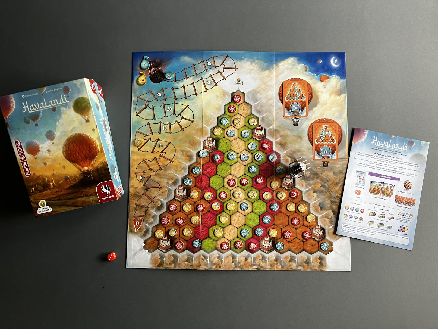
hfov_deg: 63.4
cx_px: 219
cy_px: 164
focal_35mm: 28
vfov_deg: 49.8
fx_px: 354
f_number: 1.8
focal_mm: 3.99
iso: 125
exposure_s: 1/60
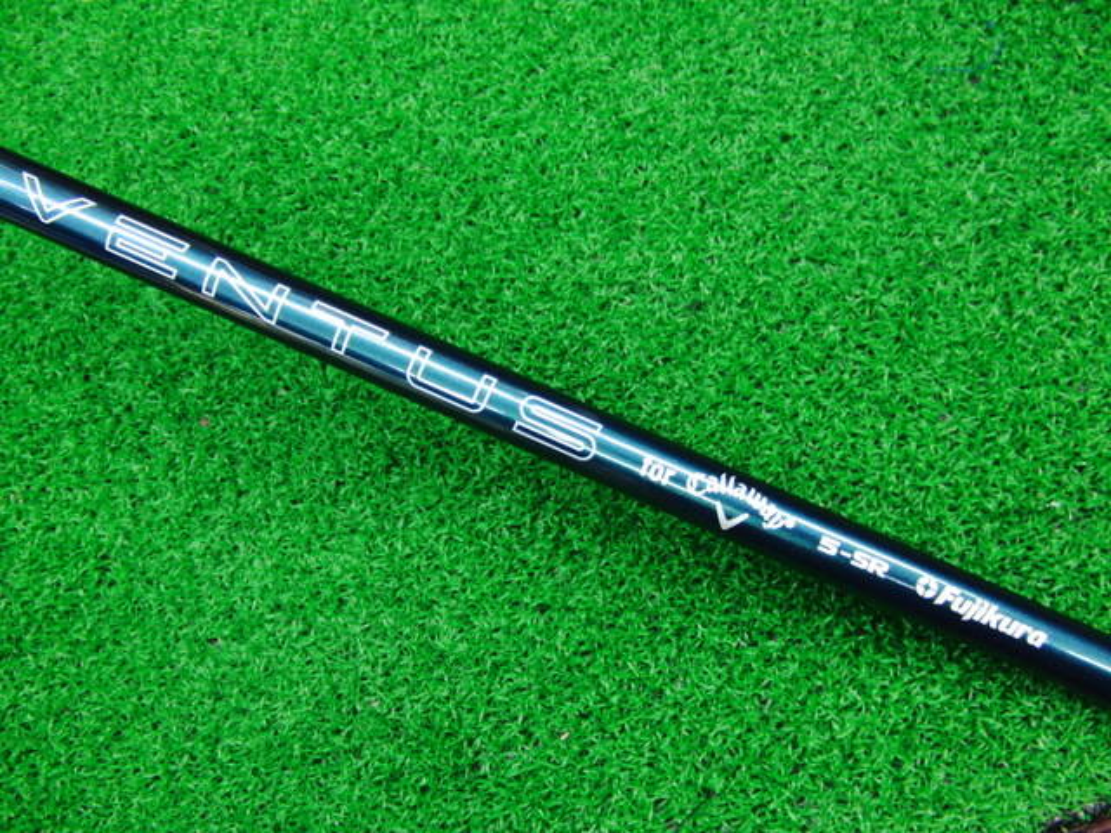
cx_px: 556
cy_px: 416
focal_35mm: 37
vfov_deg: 38.7
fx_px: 1188
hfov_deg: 50.1
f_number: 3.6
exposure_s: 1/25
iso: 400
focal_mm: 6.42
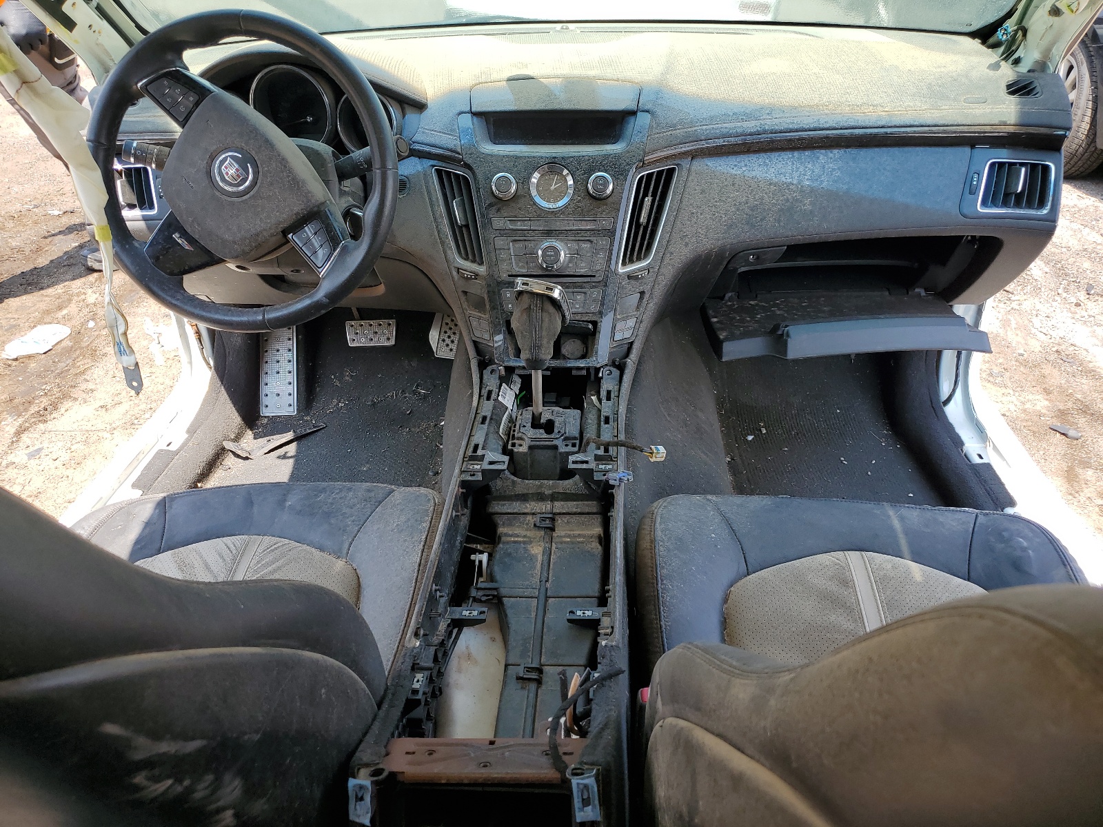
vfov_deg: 53.1
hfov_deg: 67.3
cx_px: 552
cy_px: 414
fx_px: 828
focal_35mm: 26
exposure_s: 1/526
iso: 50
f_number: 1.5
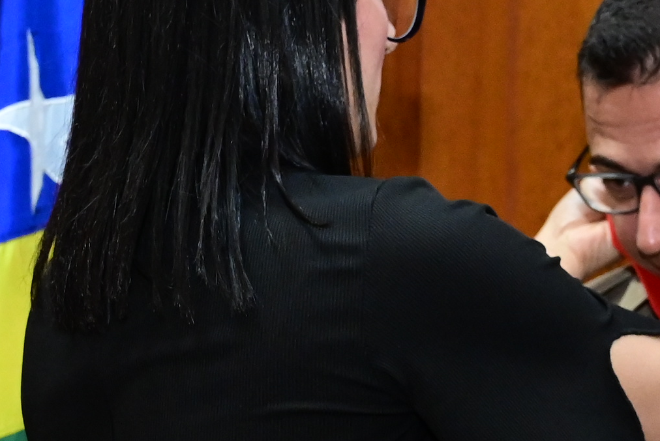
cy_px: 306
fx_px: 3523
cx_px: 541
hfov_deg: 10.7
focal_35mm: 192
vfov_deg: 7.2
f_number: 4.5
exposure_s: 1/125
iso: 4000
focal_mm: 44
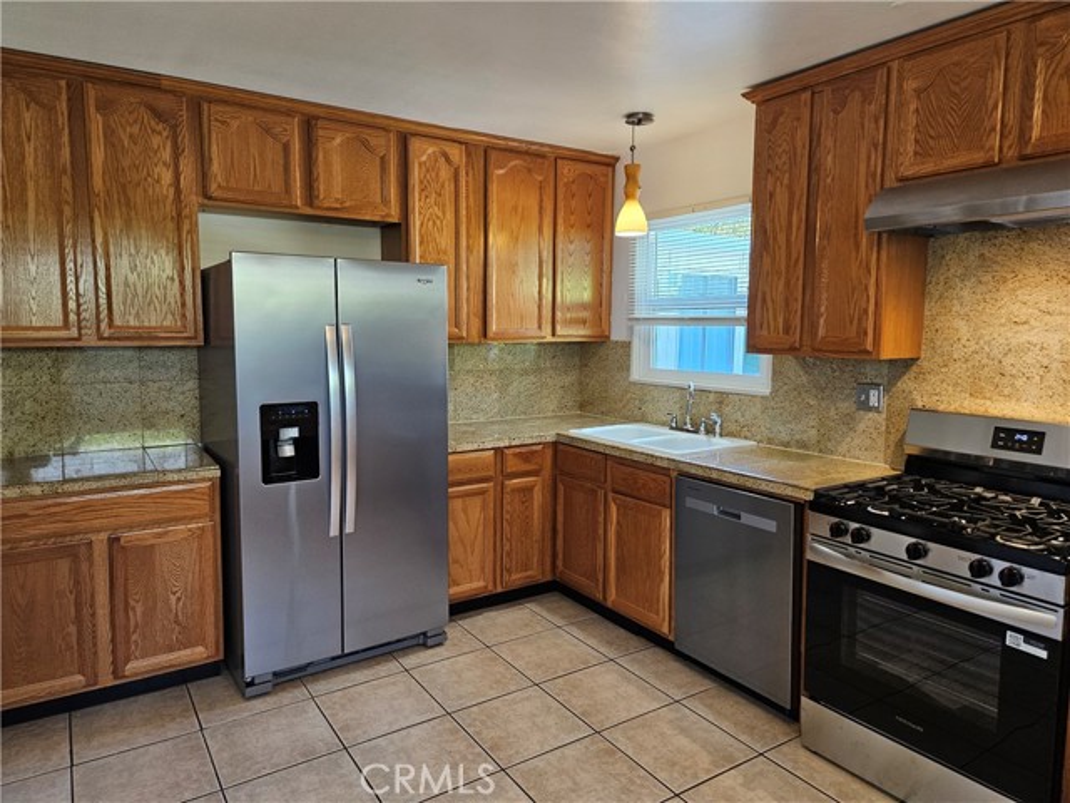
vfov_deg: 58.9
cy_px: 402
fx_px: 711
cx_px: 535
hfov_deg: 73.9
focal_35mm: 23
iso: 250
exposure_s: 1/120
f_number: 1.8
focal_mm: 5.4
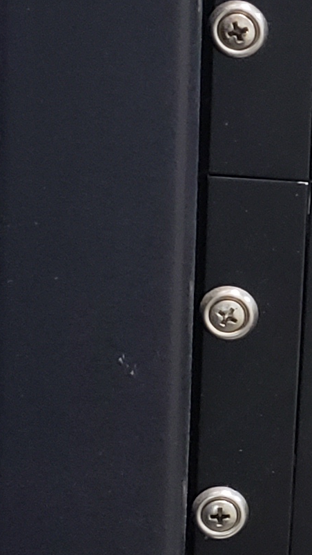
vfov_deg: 15.1
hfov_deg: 7.8
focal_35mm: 142
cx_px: 794
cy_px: 429
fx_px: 2089
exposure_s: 1/30
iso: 250
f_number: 1.5
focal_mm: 4.3
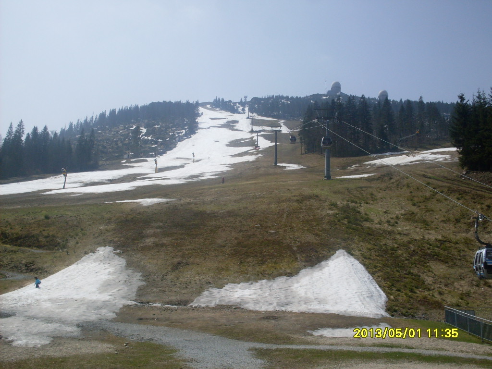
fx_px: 540
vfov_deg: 37.7
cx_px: 246
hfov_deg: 49.0
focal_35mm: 38
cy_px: 184
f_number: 8.4
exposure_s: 1/350
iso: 80
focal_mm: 6.3
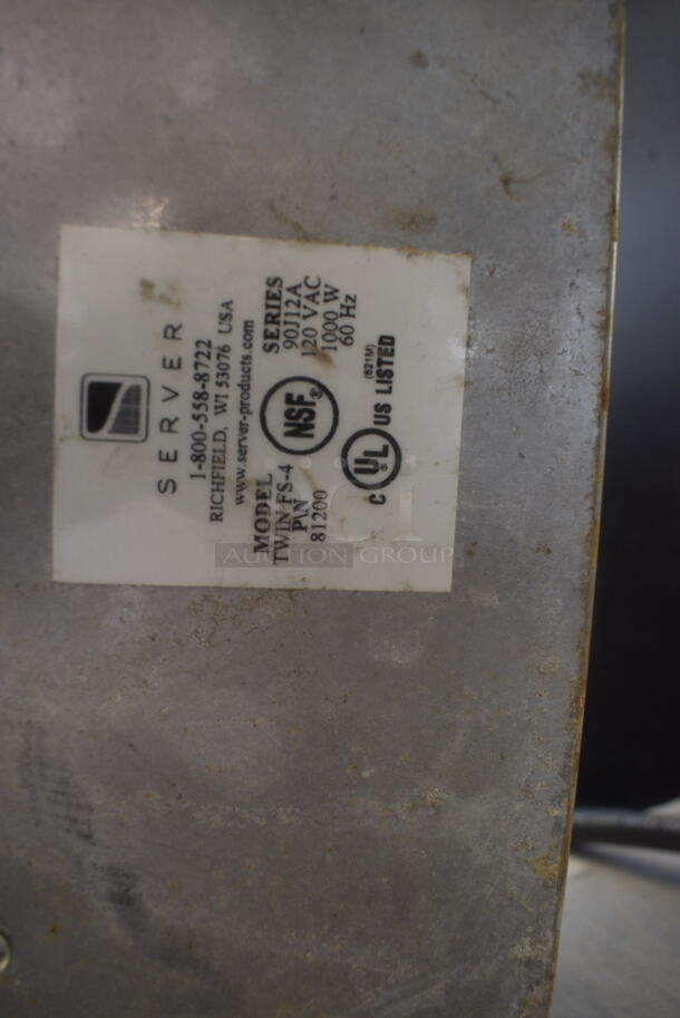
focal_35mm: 27
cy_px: 509
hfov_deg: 48.0
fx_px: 764
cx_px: 340
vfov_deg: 67.3
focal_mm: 18
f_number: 5
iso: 800
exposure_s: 1/60
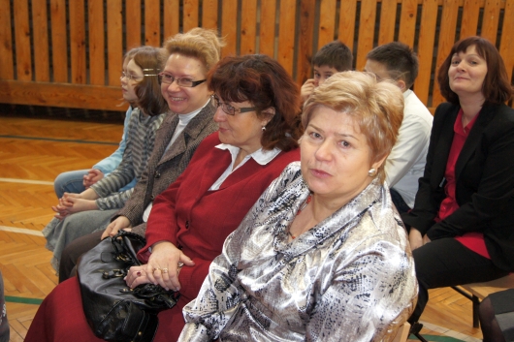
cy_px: 171
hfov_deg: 37.9
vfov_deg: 25.7
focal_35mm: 52
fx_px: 749
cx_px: 257
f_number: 4.5
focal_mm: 35
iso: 800
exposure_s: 1/60
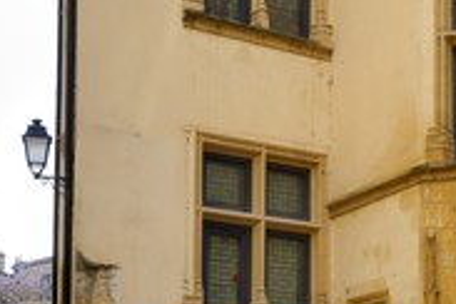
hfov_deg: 23.3
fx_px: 1102
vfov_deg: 15.3
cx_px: 309
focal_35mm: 87
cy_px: 324
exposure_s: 1/160
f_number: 9
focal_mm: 38
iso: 200
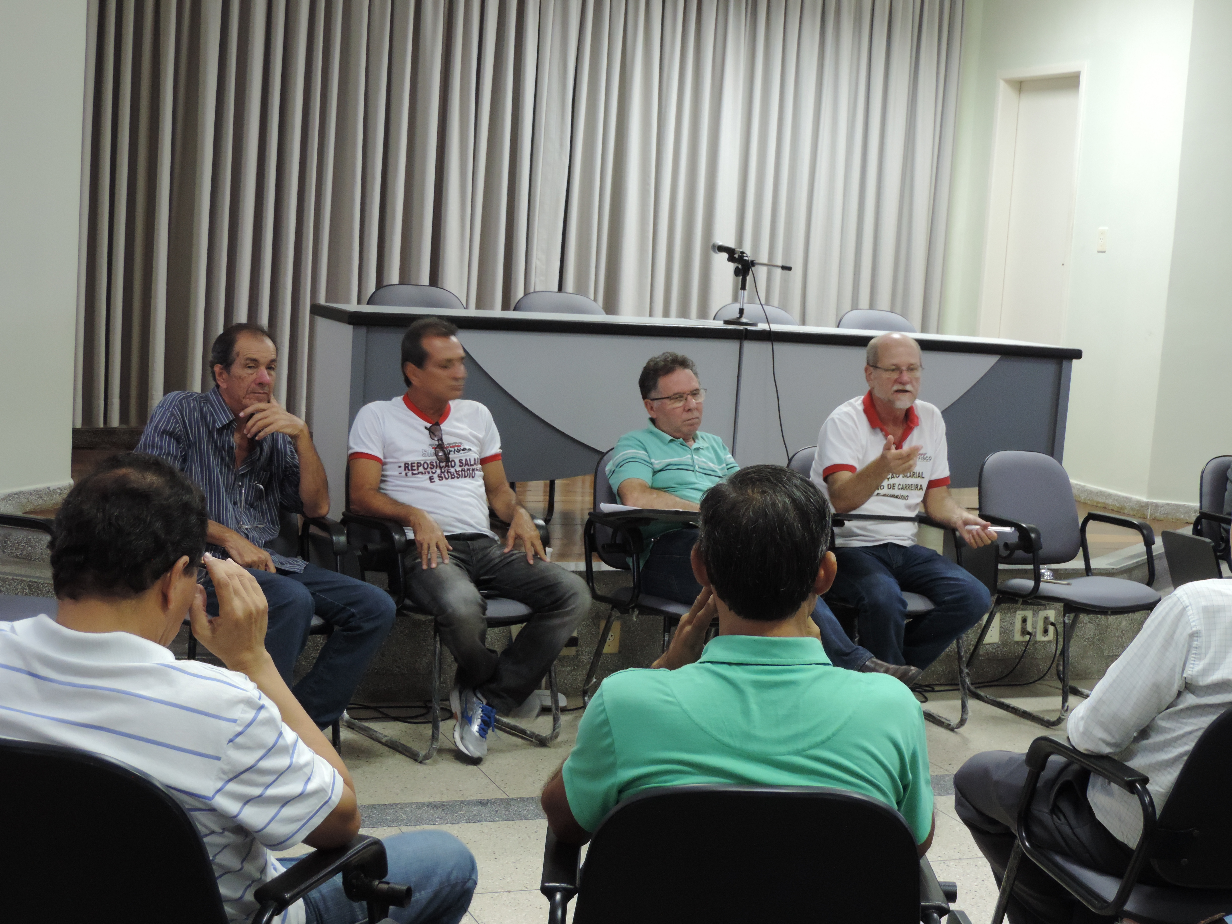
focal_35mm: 50
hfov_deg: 38.2
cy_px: 462
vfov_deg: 29.1
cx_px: 616
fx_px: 1780
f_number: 3.6
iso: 500
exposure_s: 1/13
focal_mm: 8.9
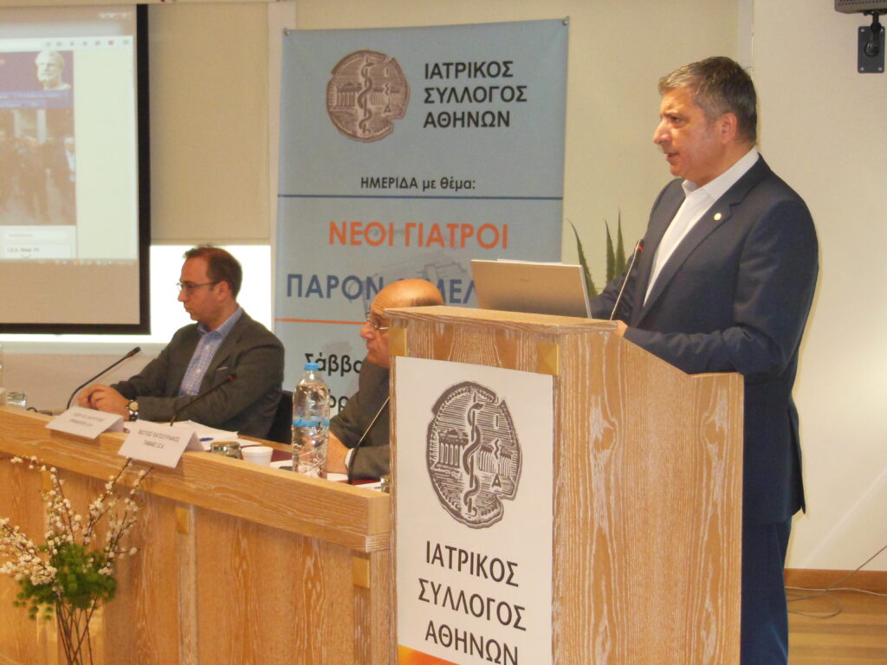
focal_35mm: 70
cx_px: 444
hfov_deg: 27.8
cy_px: 332
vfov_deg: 21.0
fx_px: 1794
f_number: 5.2
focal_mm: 12.4
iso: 1000
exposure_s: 1/60
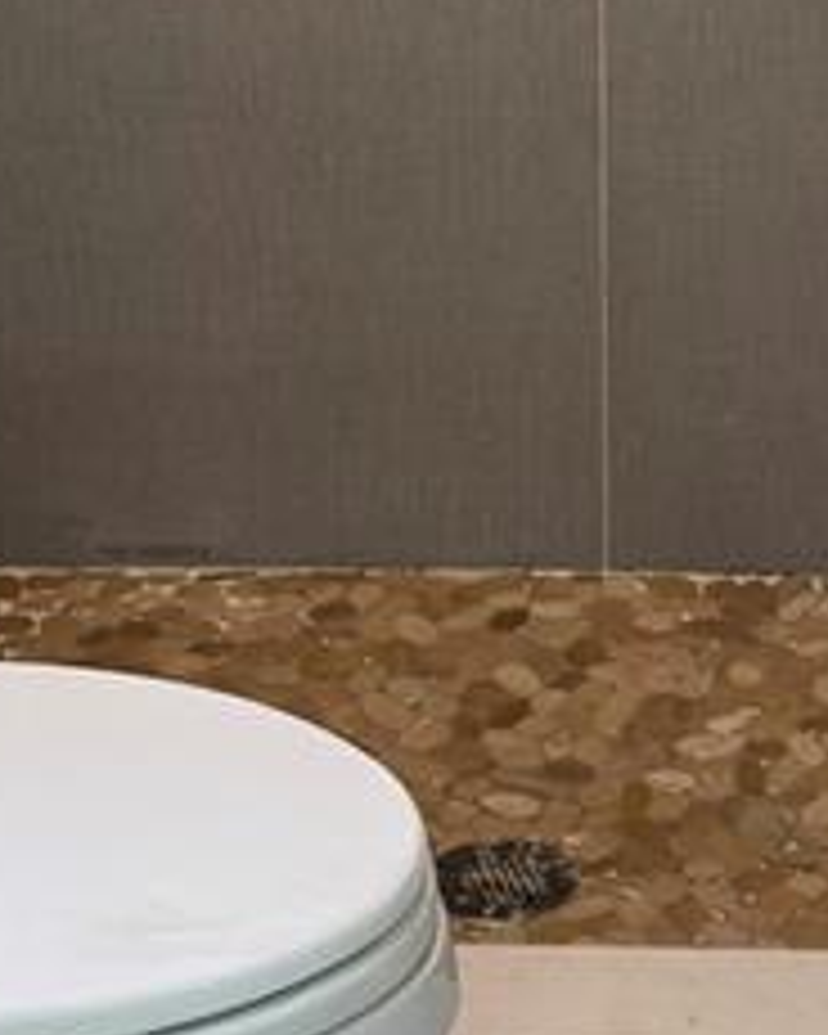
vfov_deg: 15.1
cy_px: -279
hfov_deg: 12.6
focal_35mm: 122
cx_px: 590
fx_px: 3737
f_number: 1.78
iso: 160
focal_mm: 6.76
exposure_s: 1/120
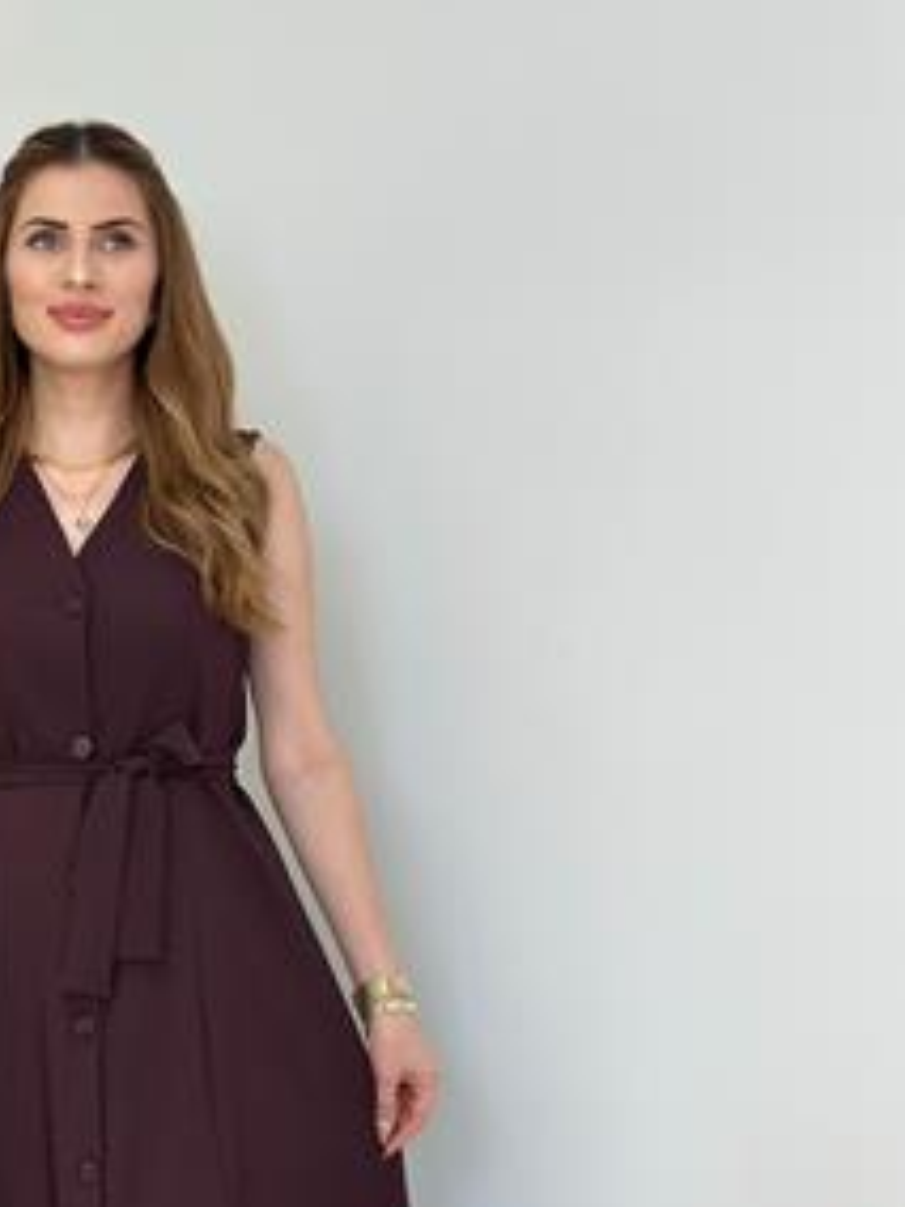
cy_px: 975
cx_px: 115
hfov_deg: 16.2
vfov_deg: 21.5
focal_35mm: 90
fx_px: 3137
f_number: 1.78
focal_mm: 6.86
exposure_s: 1/245
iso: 80
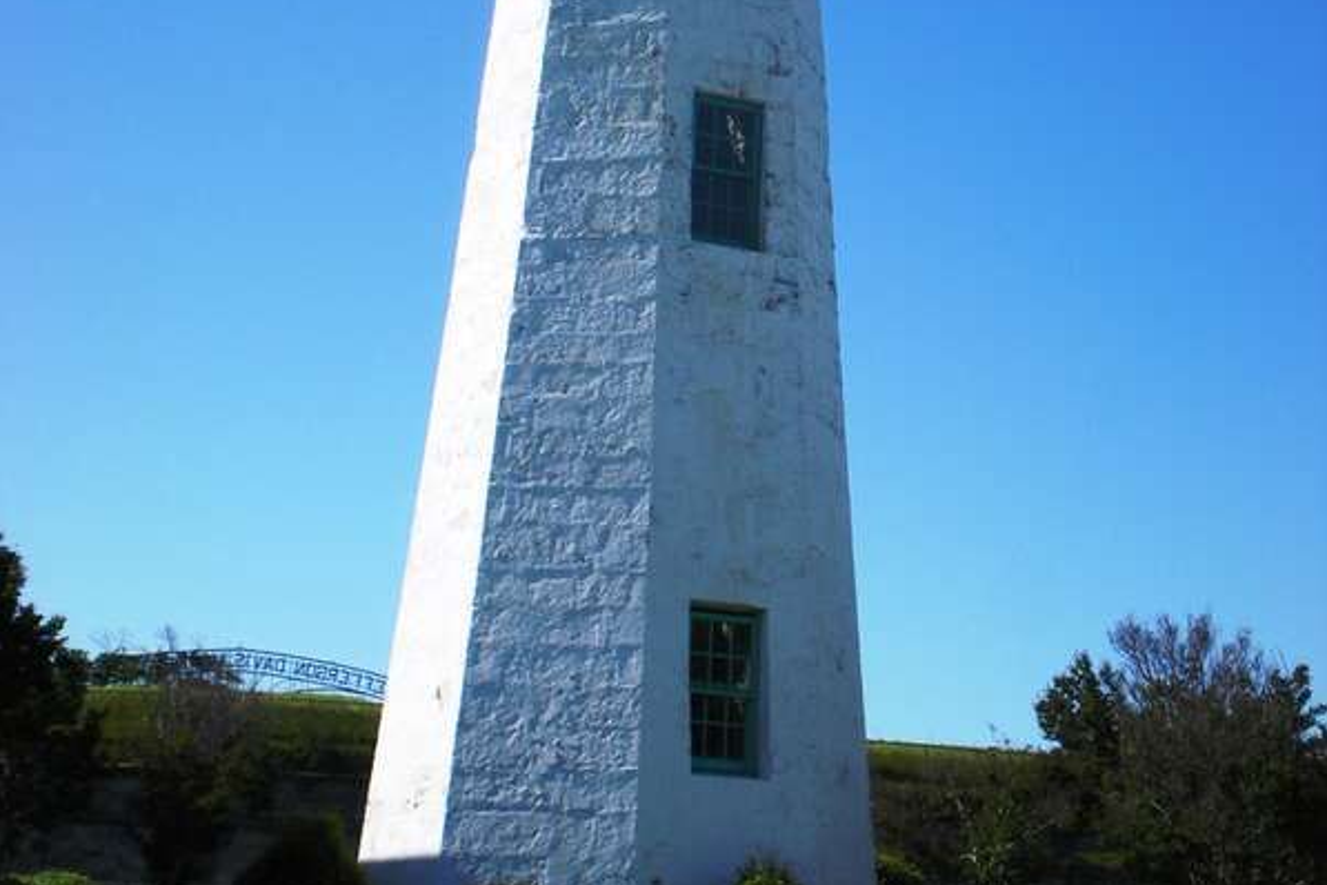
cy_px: 294
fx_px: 2875
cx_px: 665
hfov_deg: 26.0
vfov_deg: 17.4
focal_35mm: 78
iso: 64
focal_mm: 9.3
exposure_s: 1/420
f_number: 5.6
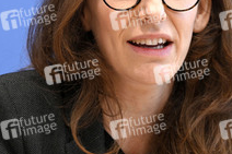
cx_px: 153
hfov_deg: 6.5
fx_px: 2054
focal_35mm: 319
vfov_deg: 4.3
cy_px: 45
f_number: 5.6
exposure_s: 1/500
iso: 3200
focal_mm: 150
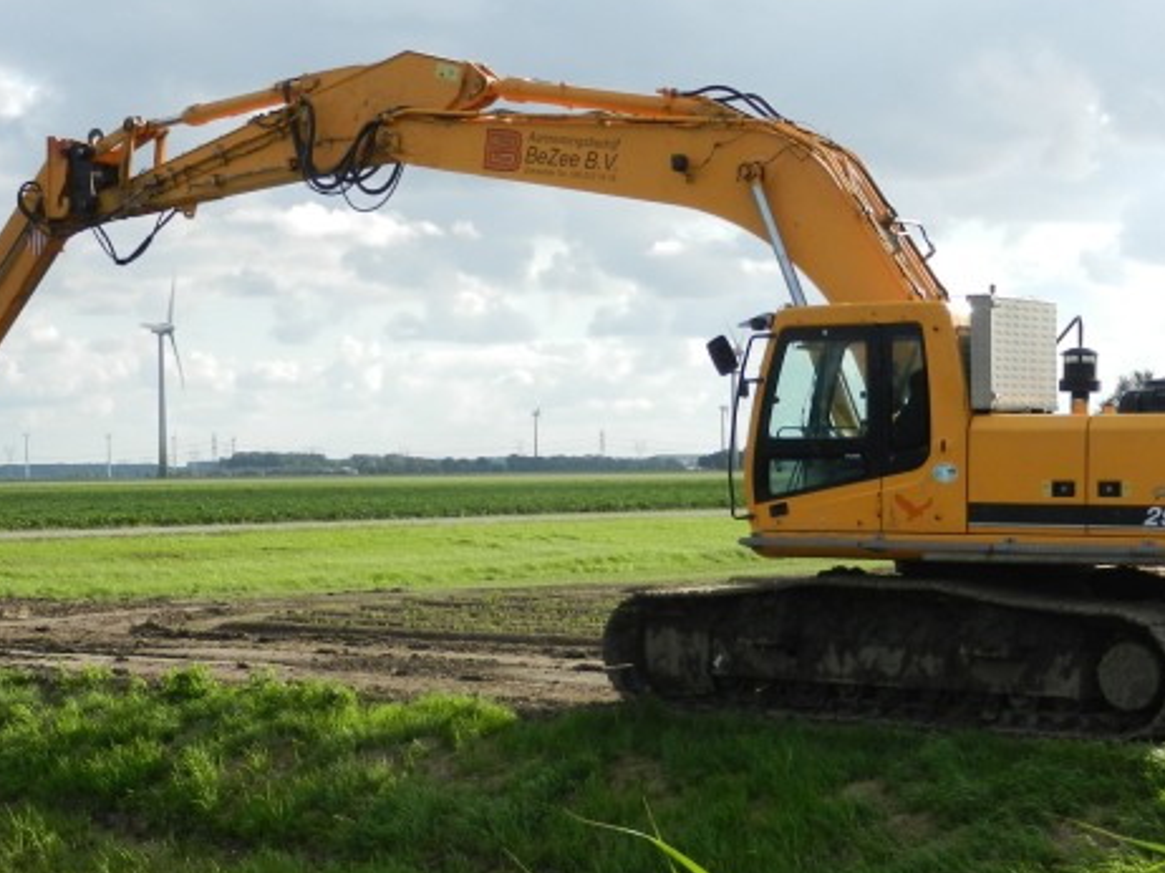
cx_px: 535
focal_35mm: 78
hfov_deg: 25.0
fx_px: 2624
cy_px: 487
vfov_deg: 18.9
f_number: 4.2
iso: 160
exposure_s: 1/800
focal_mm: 8.2
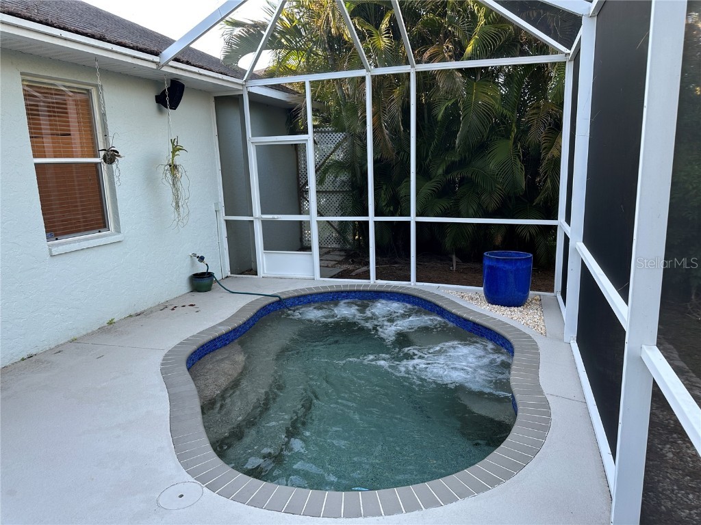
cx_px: 350
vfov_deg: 56.8
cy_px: 262
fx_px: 486
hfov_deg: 71.6
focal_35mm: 24
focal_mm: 6.86
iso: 64
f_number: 1.78
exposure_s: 1/121
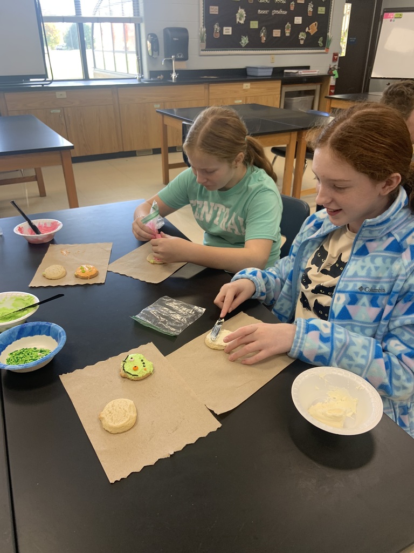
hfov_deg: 53.1
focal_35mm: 26
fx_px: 415
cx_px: 207
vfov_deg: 67.3
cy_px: 276
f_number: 1.8
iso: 64
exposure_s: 1/60
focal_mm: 4.25
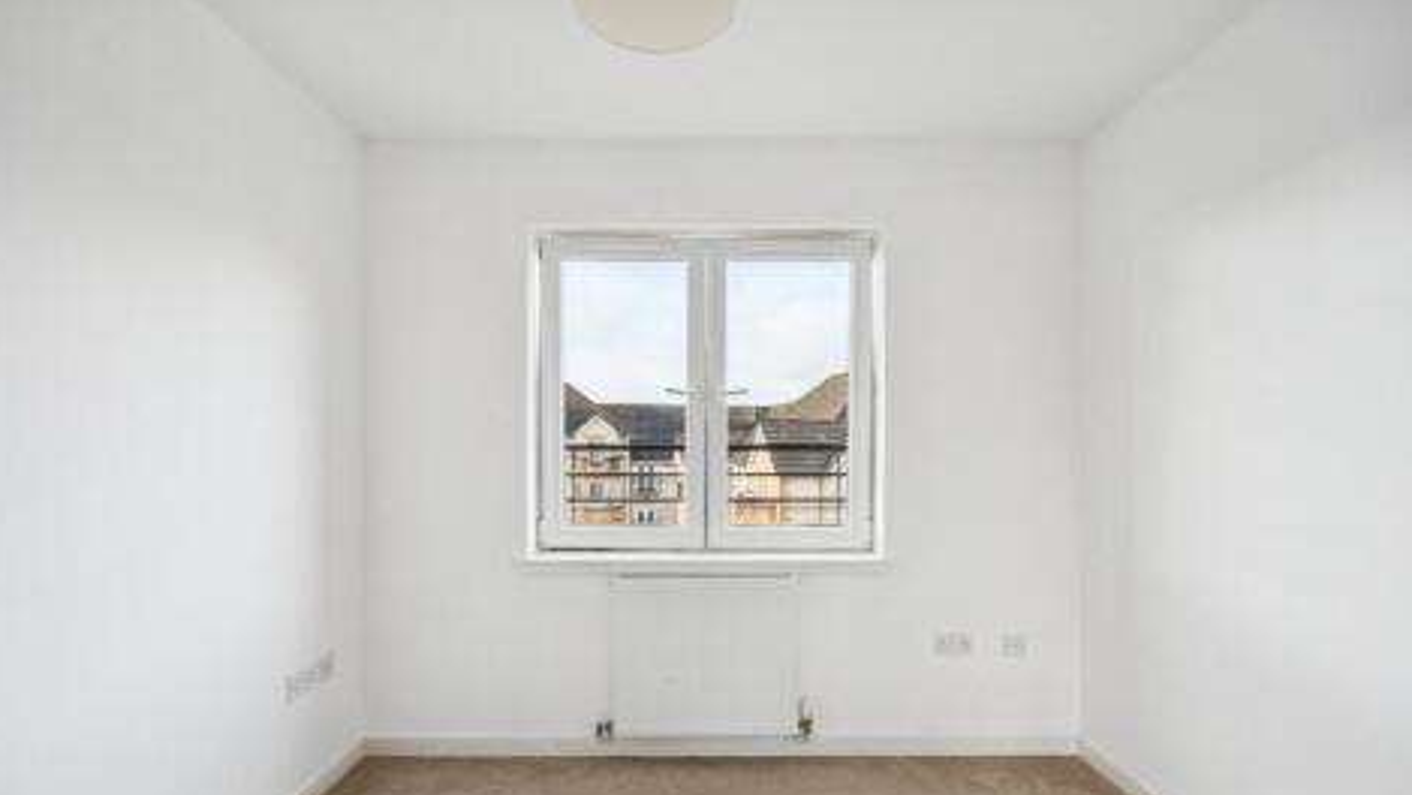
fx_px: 637
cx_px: 698
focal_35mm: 17
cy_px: 471
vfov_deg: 63.5
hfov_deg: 95.9
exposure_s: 1/60
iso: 250
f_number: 4
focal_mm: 16
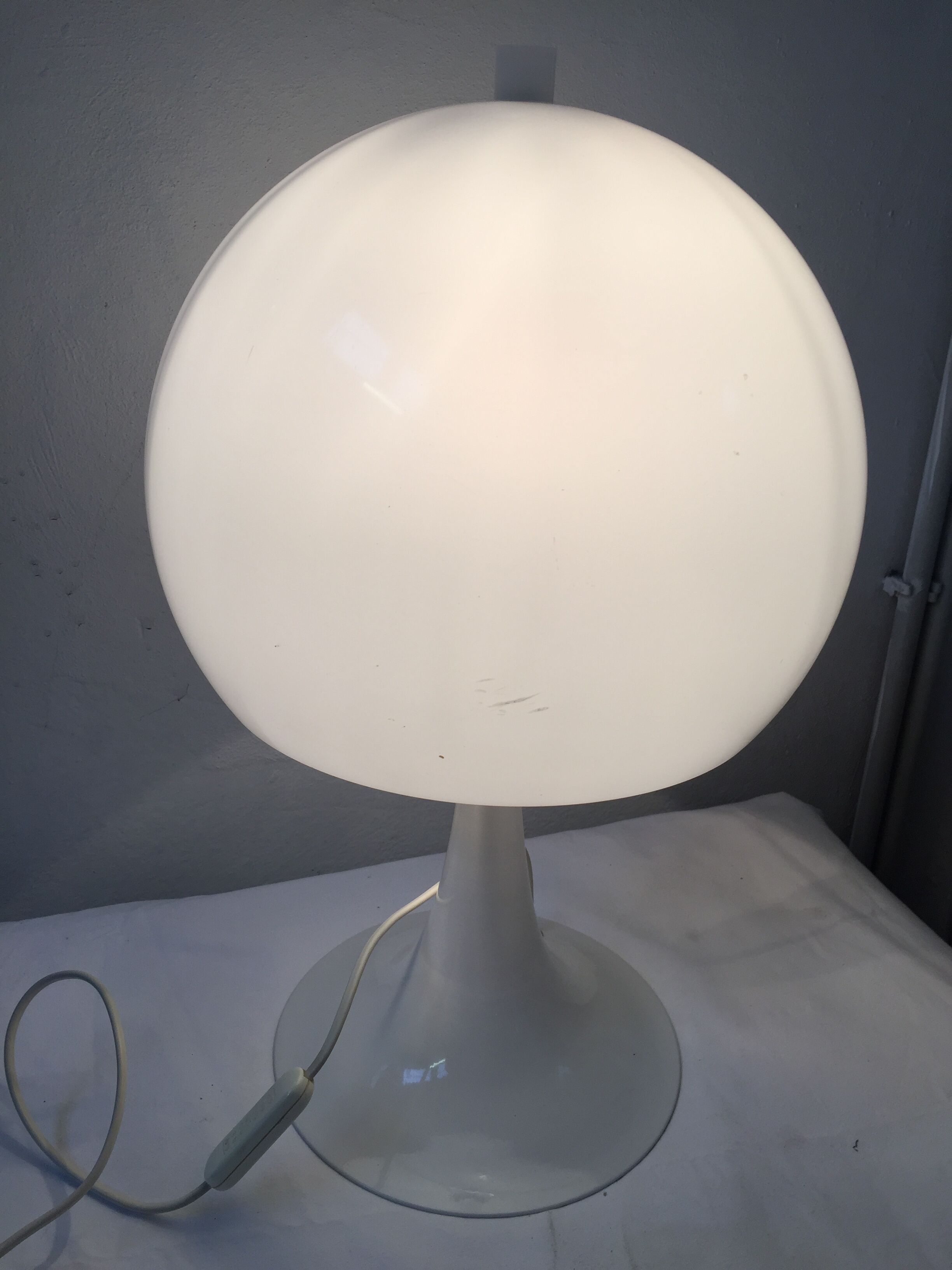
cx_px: 476
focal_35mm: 29
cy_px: 635
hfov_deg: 48.2
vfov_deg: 61.7
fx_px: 1063
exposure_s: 1/100
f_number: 2.2
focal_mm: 4.15
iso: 32
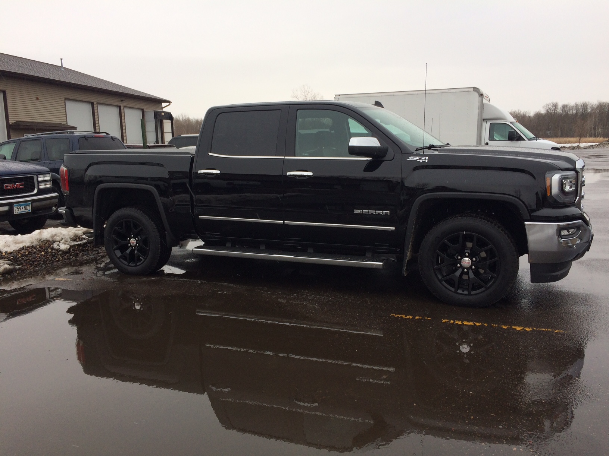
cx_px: 304
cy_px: 228
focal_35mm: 29
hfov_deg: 61.7
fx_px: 510
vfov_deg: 48.2
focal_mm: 4.15
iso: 32
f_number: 2.2
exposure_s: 1/197
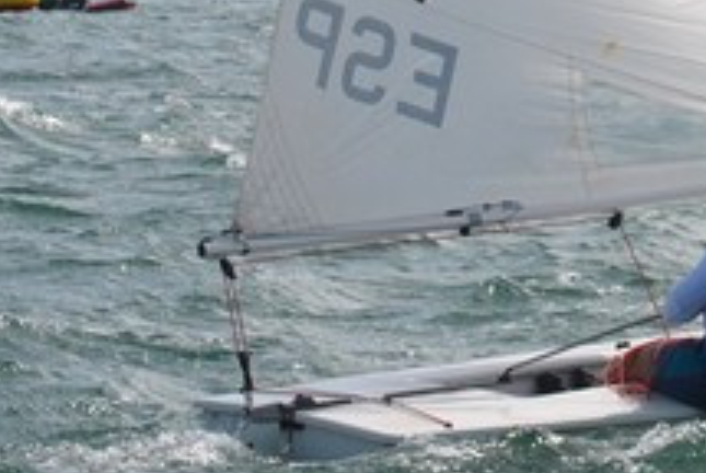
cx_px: 992
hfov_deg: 6.6
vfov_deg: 4.5
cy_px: -200
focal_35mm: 307
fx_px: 6026
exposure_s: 1/320
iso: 100
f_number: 9
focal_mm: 55
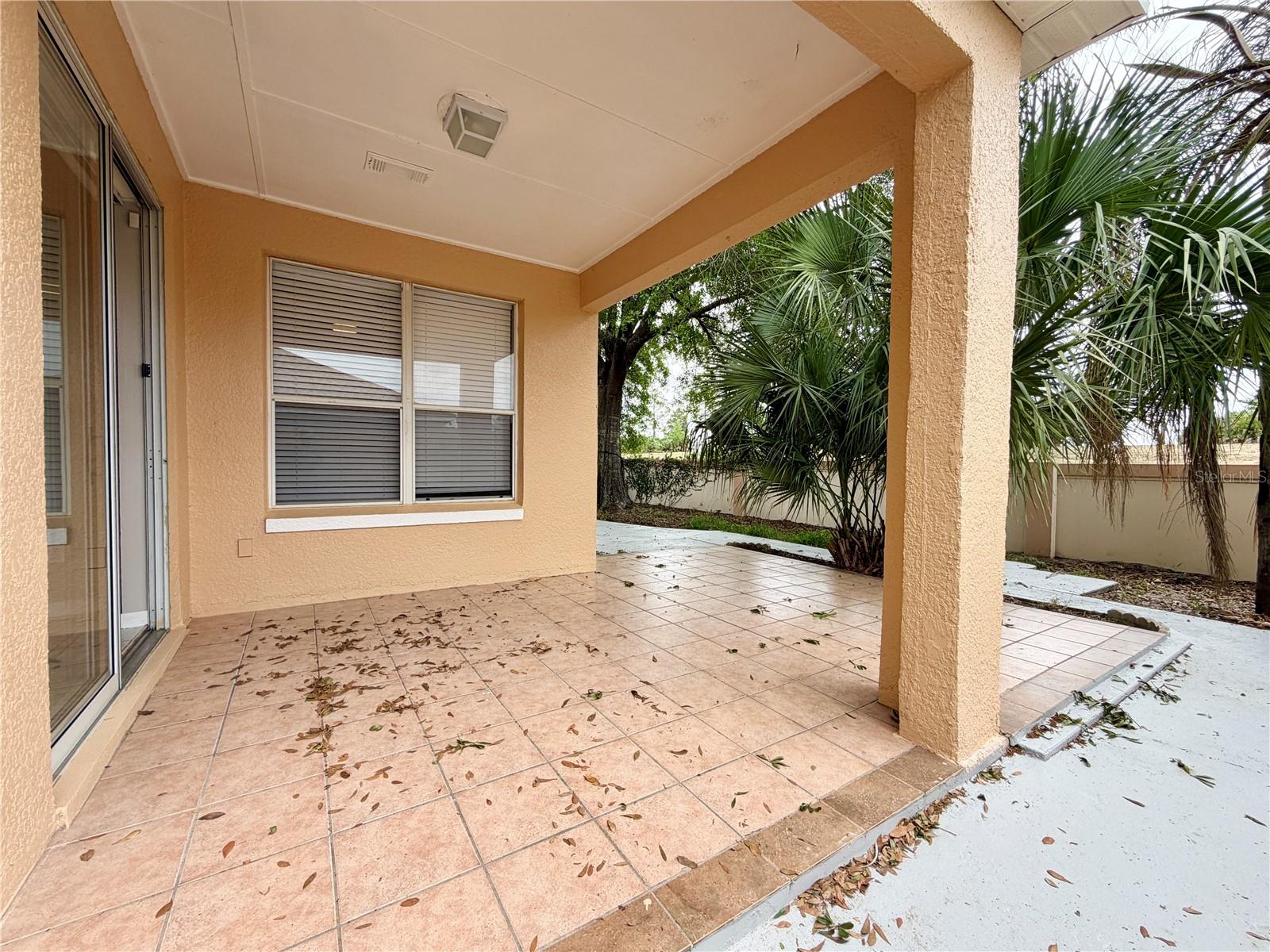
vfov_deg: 85.7
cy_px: 476
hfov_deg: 102.1
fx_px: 514
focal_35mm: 14
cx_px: 635
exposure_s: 1/323
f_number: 2.2
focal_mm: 2.22
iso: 50
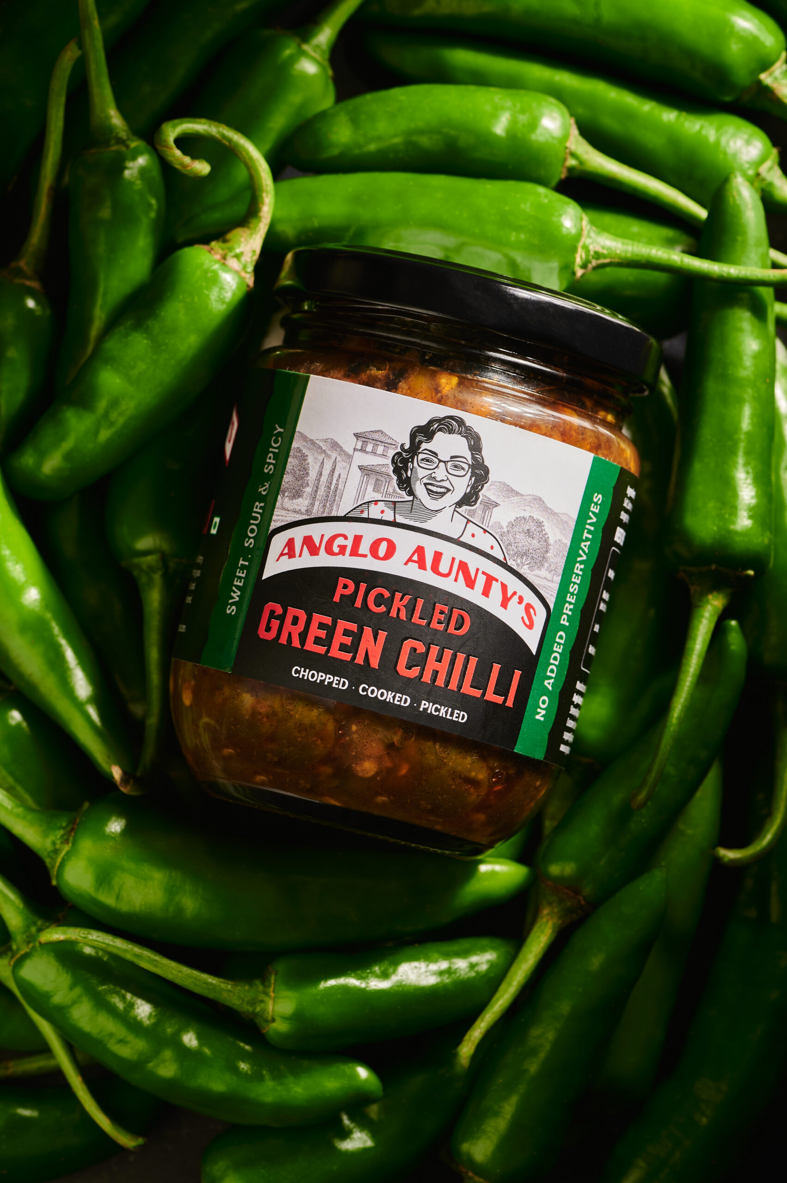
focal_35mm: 105
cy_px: 592
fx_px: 3448
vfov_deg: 19.5
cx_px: 394
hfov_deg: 13.0
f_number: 10
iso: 100
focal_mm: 105
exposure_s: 1/160
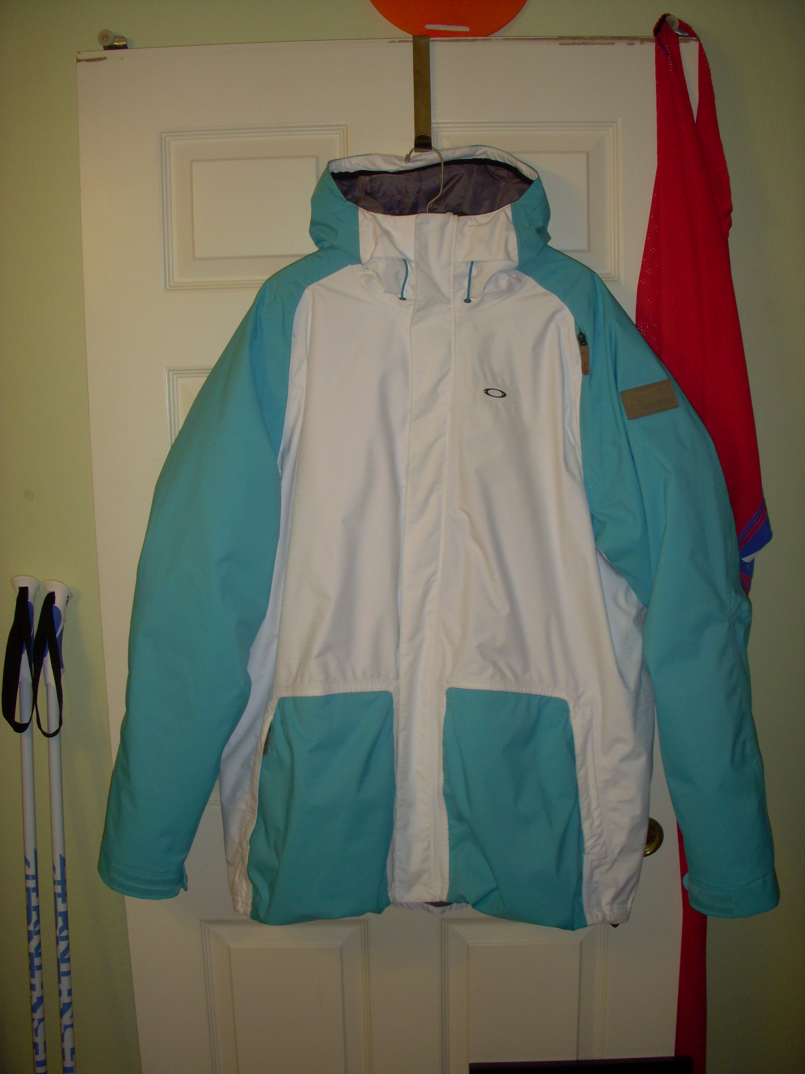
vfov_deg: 49.0
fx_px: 1178
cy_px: 537
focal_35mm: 38
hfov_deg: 37.7
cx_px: 402
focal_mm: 6.3
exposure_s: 1/30
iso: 100
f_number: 3.3
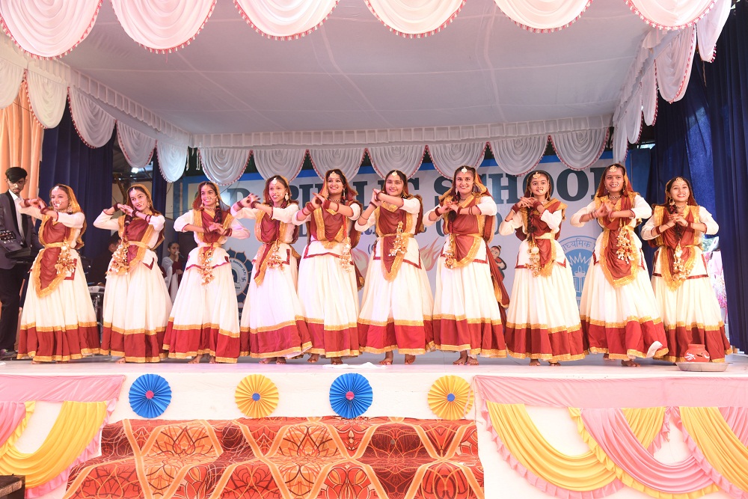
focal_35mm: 35
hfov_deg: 54.4
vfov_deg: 37.9
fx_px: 727
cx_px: 374
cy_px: 250
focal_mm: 35
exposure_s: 1/125
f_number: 6.3
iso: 640
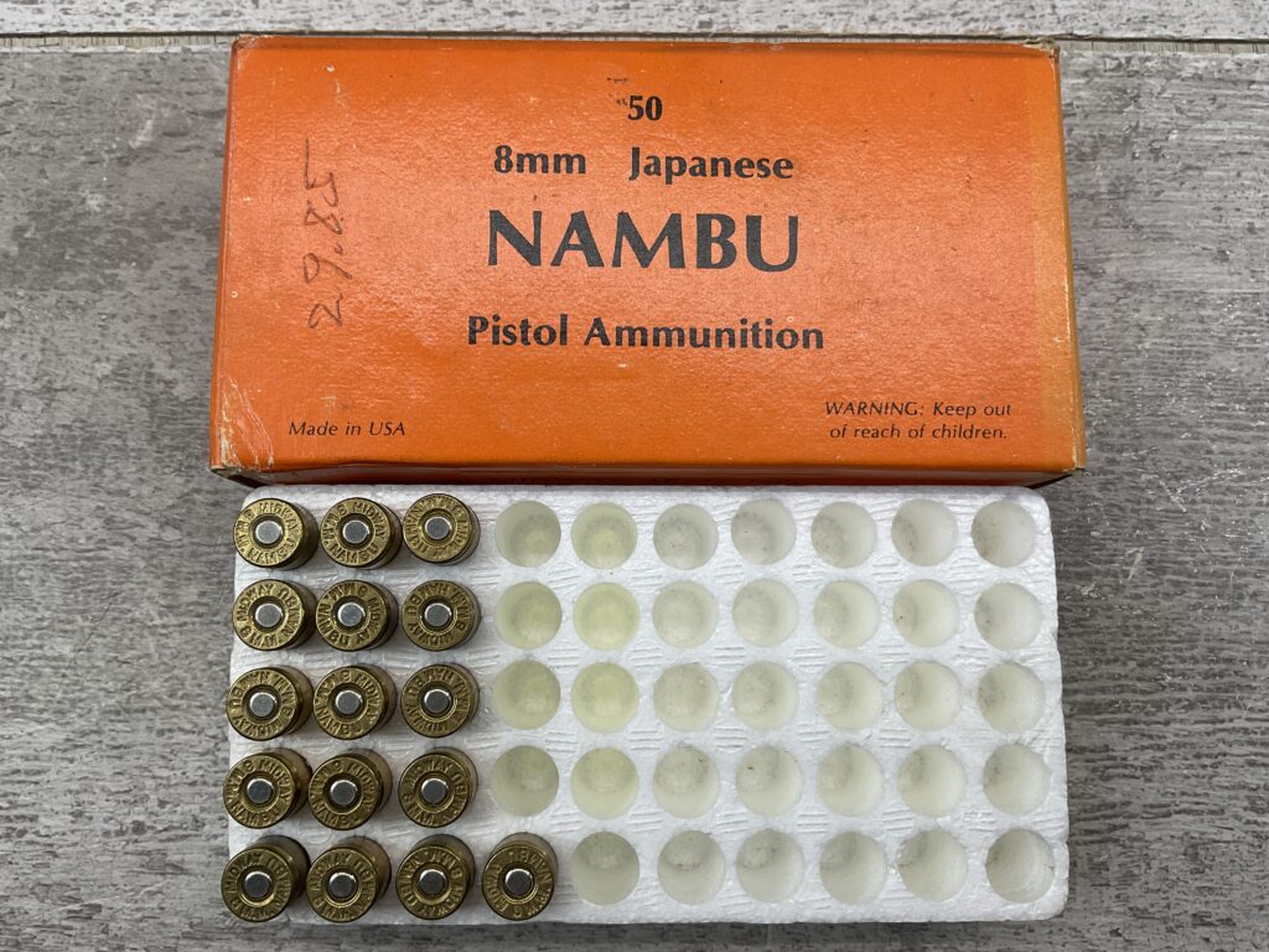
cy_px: 476
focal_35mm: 29
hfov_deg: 61.7
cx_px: 634
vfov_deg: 48.2
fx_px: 1063
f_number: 1.8
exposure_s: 1/167
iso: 16
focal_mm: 3
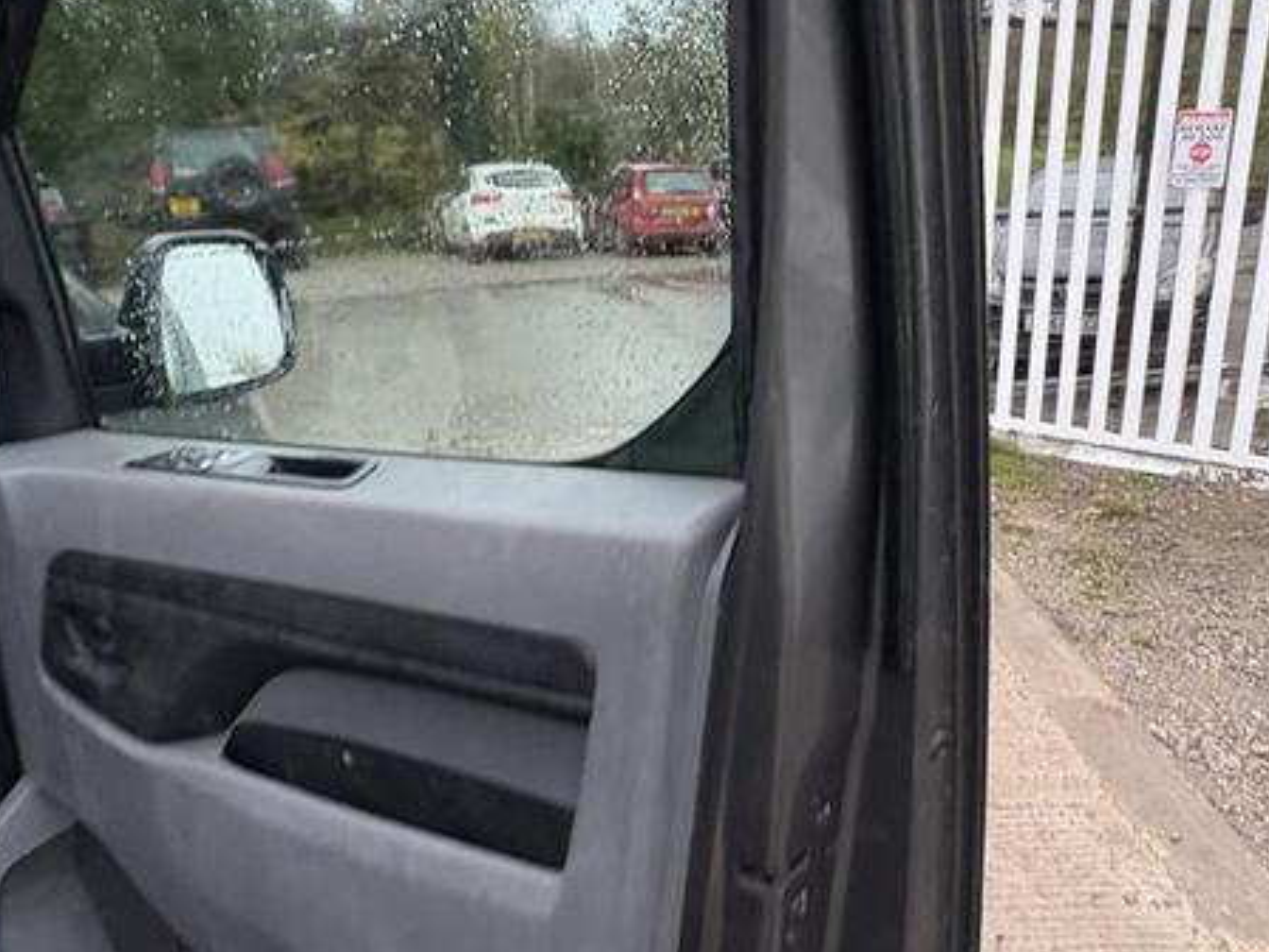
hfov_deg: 63.3
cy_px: 462
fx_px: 1026
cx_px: 691
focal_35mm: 28
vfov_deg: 49.7
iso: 250
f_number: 2.2
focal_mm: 2.22
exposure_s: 1/60
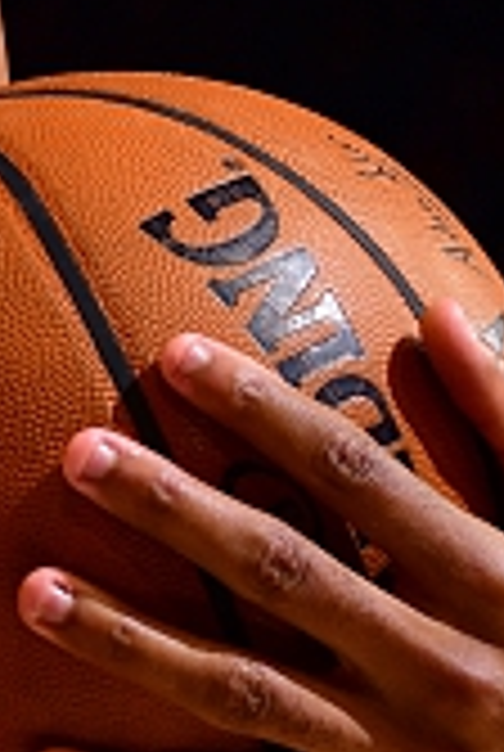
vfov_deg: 4.2
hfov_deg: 2.8
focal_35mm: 490
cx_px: -812
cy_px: 234
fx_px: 10247
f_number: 5.6
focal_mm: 80
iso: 320
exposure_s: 1/250
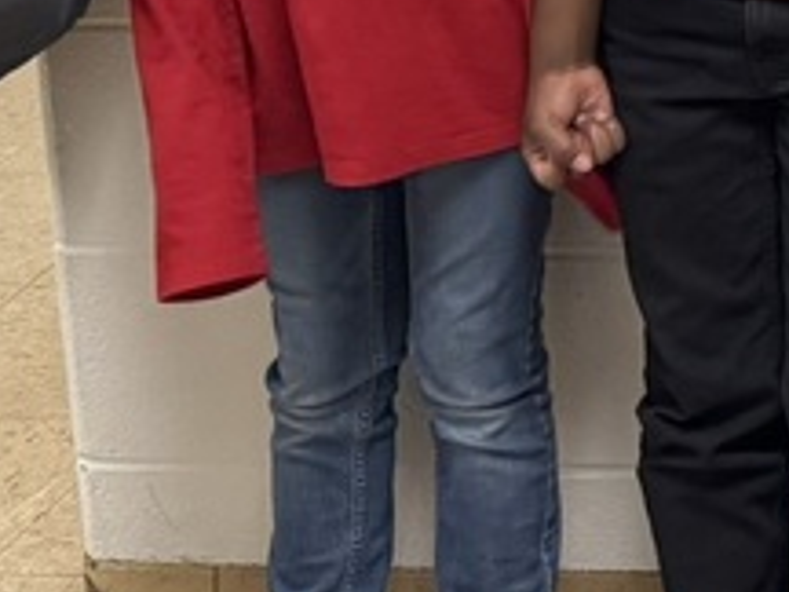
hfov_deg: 14.3
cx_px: 1596
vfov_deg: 12.1
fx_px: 2598
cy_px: -409
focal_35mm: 114
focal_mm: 6.76
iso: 250
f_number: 1.78
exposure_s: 1/60
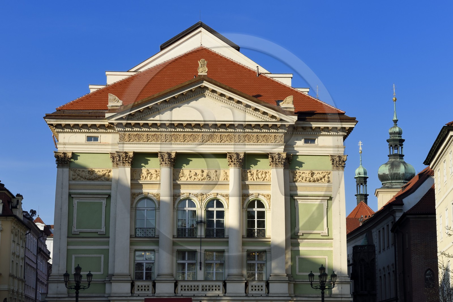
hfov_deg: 28.8
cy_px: 151
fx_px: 881
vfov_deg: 19.4
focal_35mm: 70
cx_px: 226
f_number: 13
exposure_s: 1/200
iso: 200
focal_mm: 70
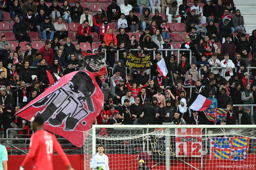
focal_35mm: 600
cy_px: 85
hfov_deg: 3.4
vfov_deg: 2.3
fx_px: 4265
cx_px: 128
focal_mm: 400
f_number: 4
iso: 4000
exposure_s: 1/500
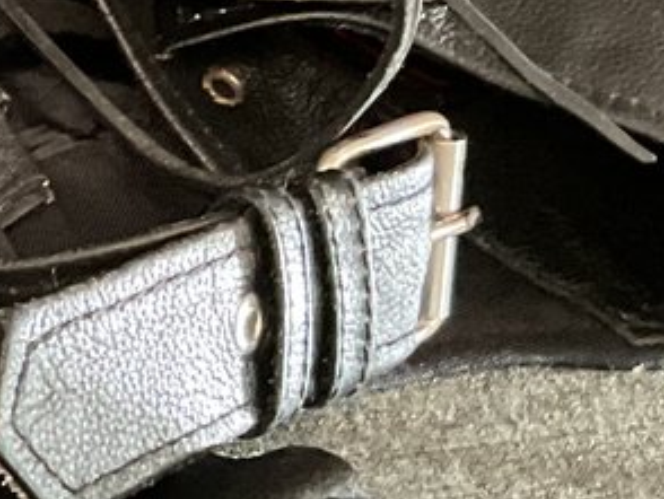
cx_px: -728
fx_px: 2860
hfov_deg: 11.7
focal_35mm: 149
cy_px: 410
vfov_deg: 9.9
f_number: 1.8
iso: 500
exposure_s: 1/25
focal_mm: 3
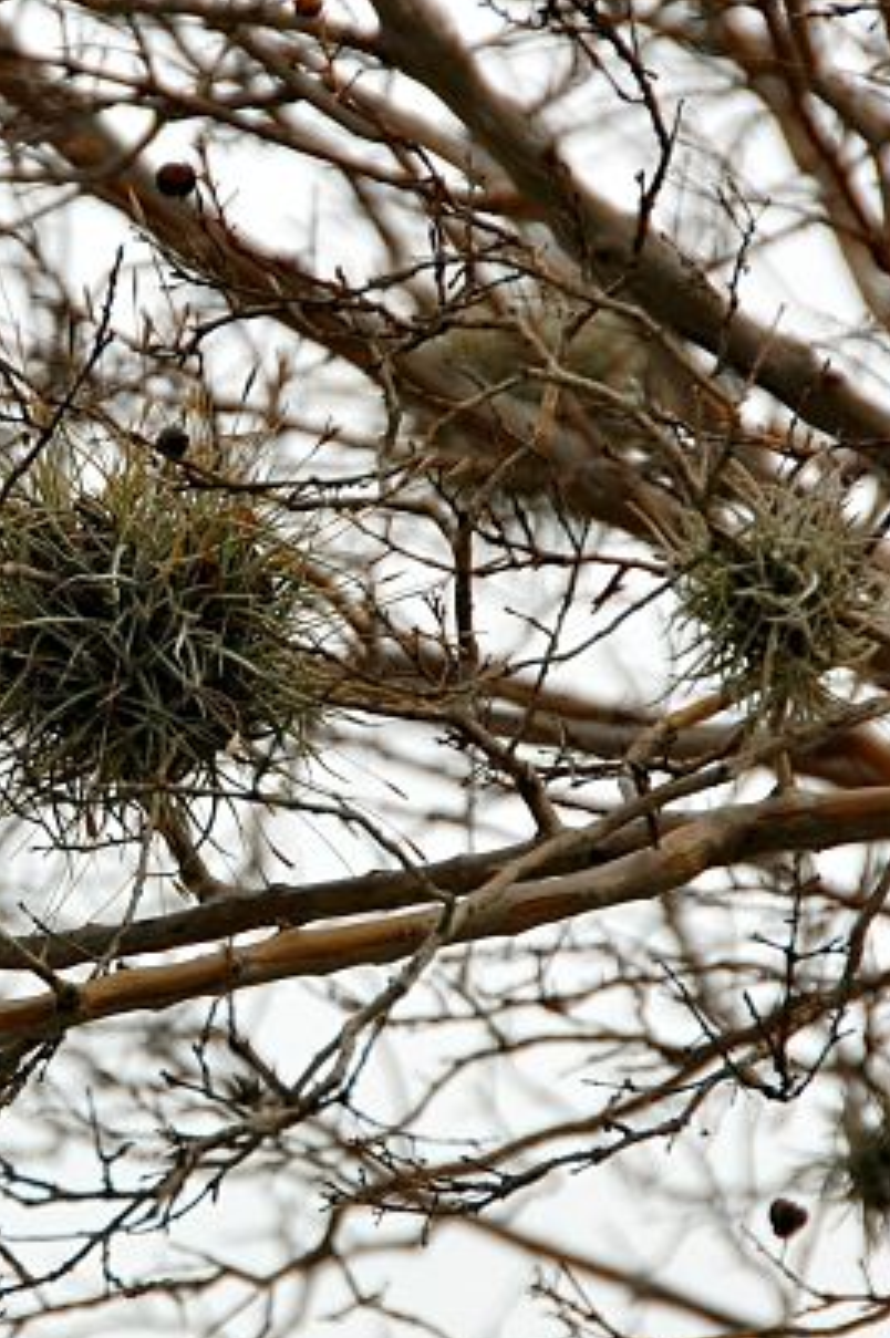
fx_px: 12406
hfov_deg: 4.1
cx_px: 125
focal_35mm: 334
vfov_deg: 6.2
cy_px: 681
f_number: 6.3
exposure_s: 1/640
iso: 200
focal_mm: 116
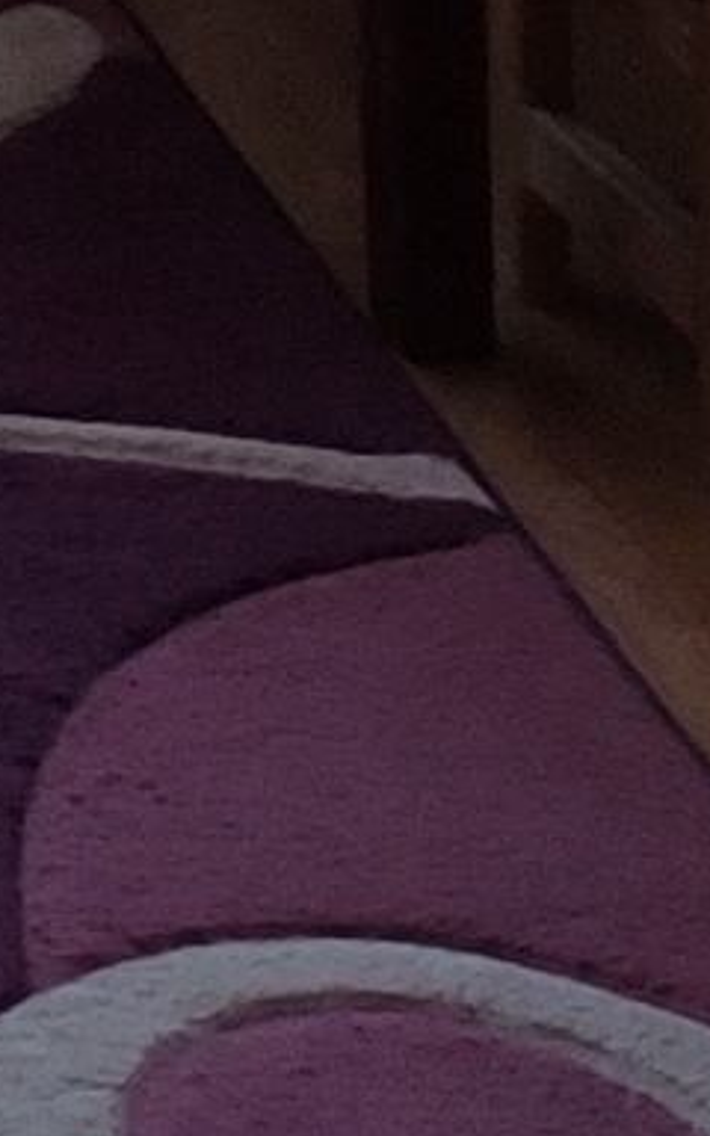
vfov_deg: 6.6
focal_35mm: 287
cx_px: -2103
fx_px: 8885
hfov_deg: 4.3
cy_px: -2441
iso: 258
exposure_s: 1/33
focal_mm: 4.77
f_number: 1.75
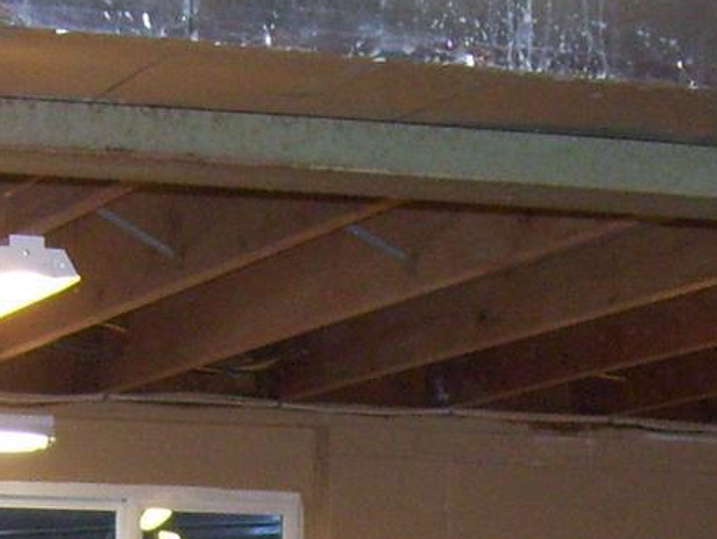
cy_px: 981
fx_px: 3485
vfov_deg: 8.5
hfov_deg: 11.7
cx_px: 220
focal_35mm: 168
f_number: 2.7
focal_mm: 6
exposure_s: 1/60
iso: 200
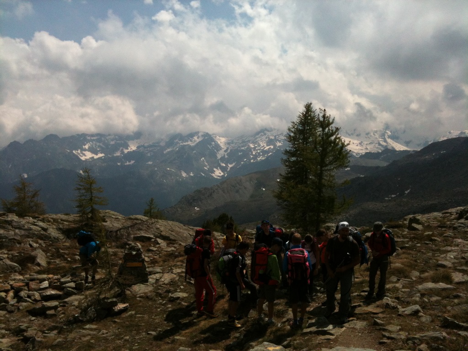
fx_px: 473
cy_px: 176
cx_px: 234
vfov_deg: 40.7
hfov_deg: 52.6
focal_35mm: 35
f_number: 2.8
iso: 64
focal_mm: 3.85
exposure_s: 1/2990
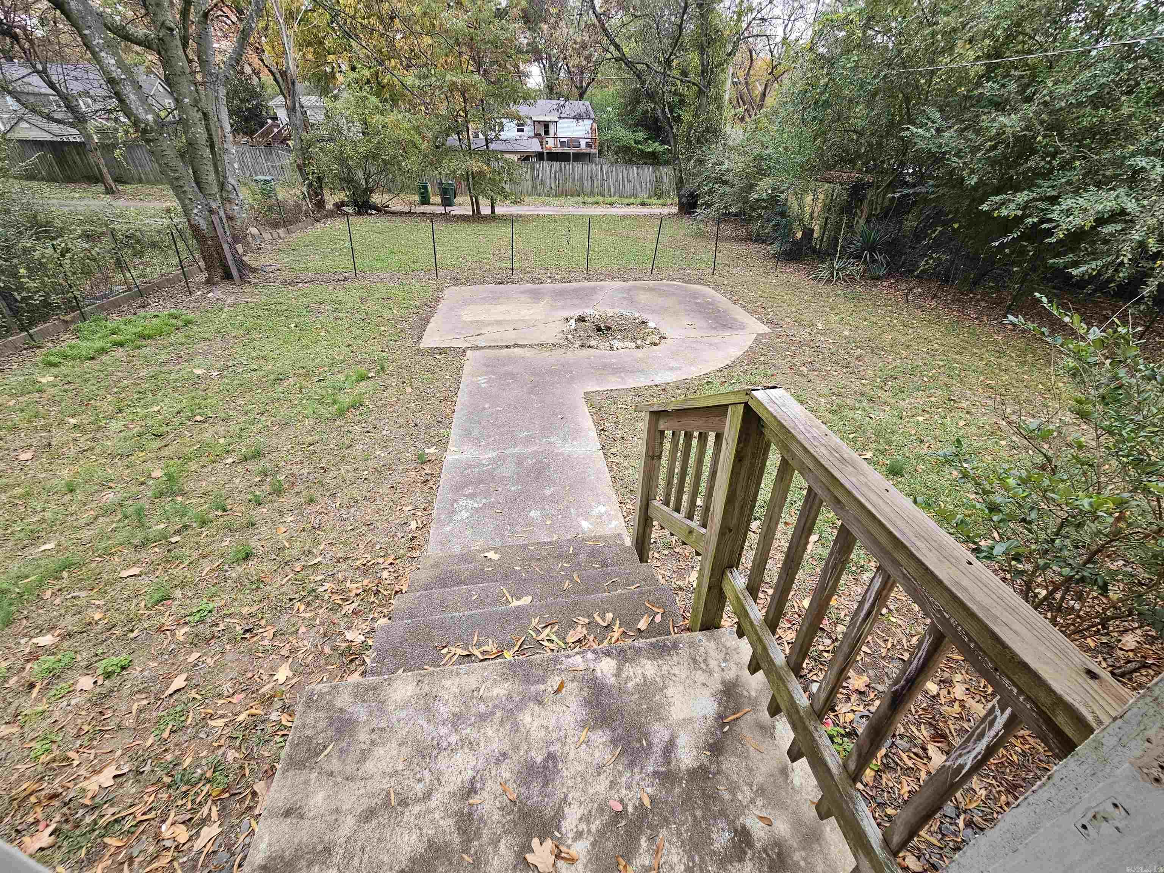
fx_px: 437
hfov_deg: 106.2
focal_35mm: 13
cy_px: 436
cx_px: 582
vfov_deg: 89.9
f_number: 2.2
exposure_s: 1/120
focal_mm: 2.2
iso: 80
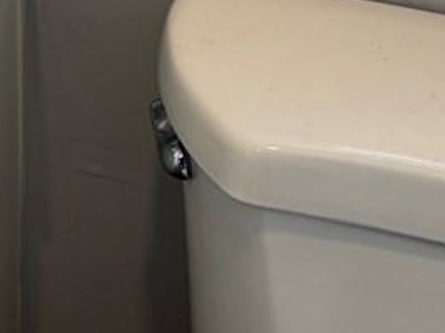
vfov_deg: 14.3
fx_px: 1196
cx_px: -280
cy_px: -234
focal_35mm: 93
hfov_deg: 18.1
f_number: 1.78
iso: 160
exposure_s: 1/120
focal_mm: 6.76
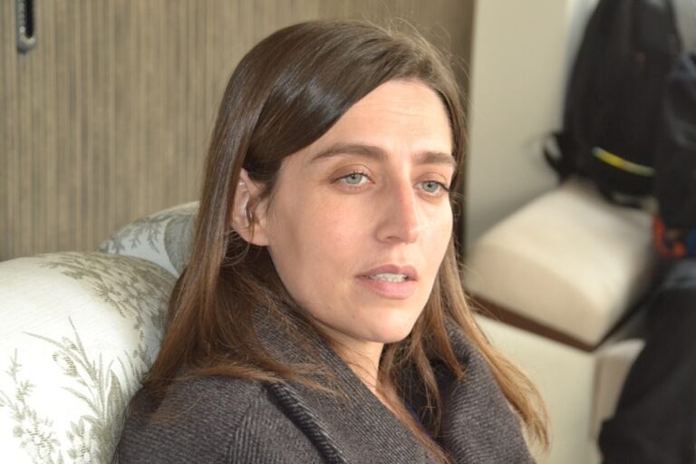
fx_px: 1914
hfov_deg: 20.6
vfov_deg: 13.8
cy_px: 232
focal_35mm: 99
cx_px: 348
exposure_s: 1/60
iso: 1400
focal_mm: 66
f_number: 5.3
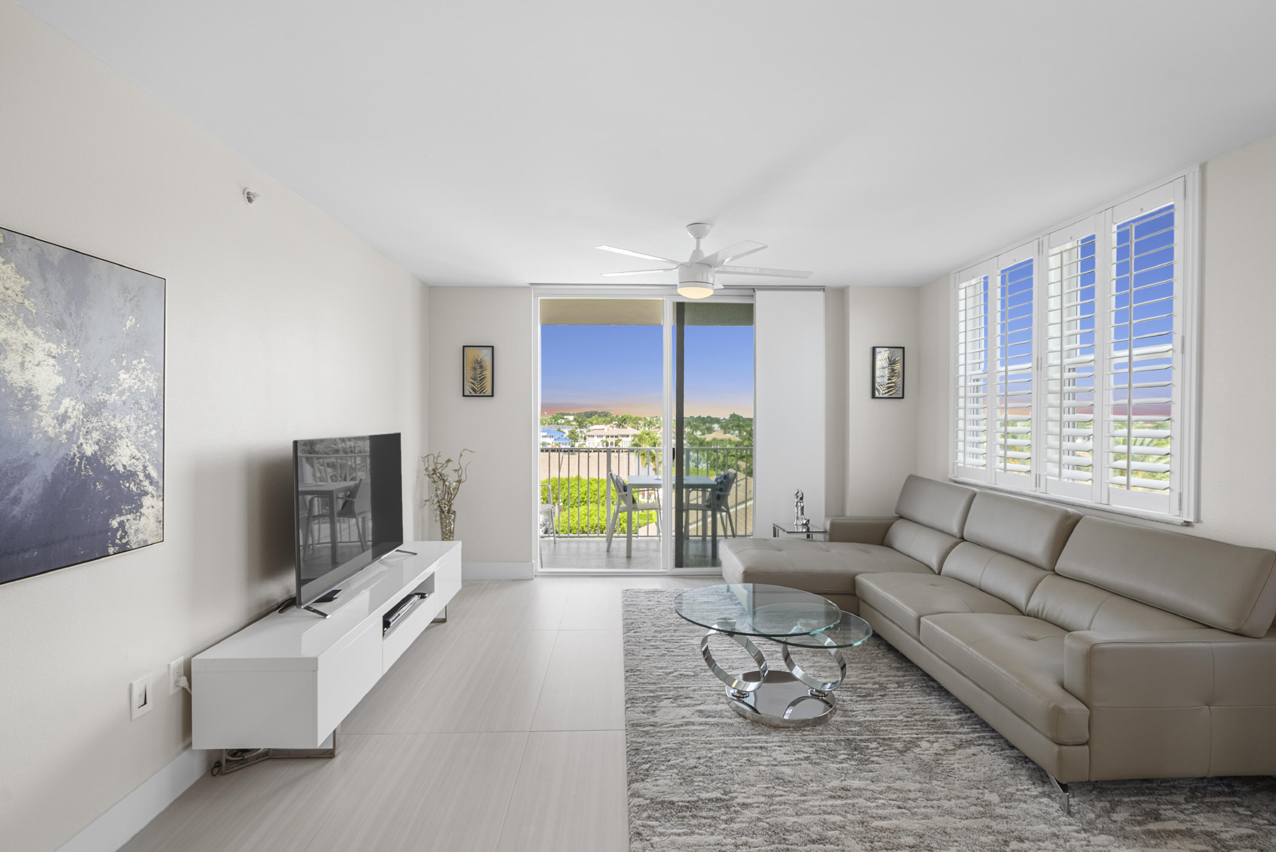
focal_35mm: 16
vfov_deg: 73.8
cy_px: 426
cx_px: 638
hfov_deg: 96.7
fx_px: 567
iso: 320
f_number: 9
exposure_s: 1/125
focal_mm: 16
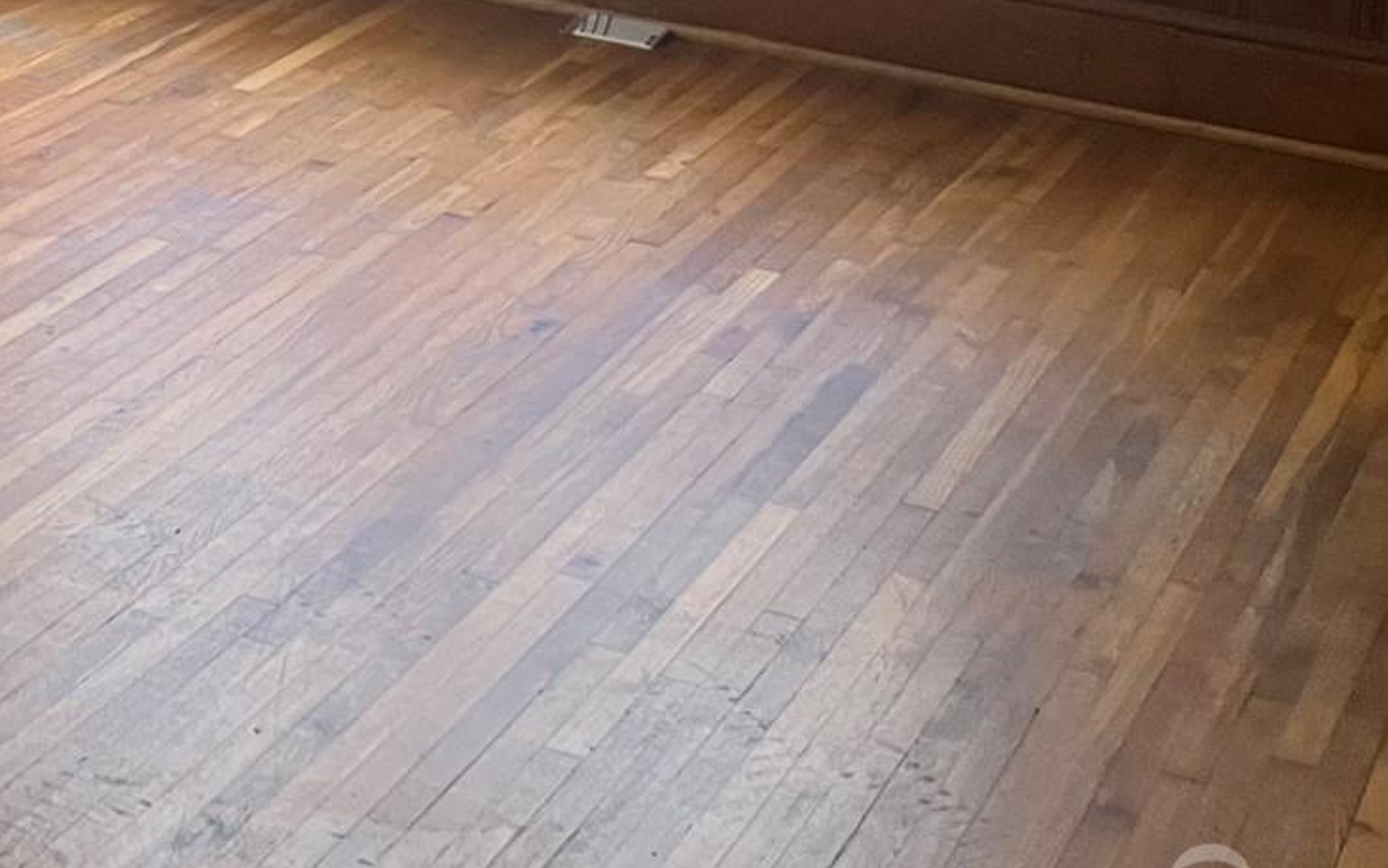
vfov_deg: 14.8
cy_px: -371
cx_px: 119
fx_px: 3141
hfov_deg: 24.2
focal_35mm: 83
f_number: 1.8
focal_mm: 3.99
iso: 100
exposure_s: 1/60
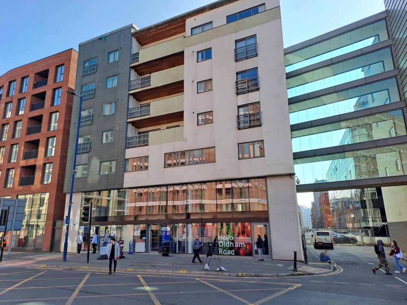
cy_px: 152
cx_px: 204
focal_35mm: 25
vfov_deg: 54.9
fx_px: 294
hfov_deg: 69.4
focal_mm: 4.65
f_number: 1.8
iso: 32
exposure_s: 1/757
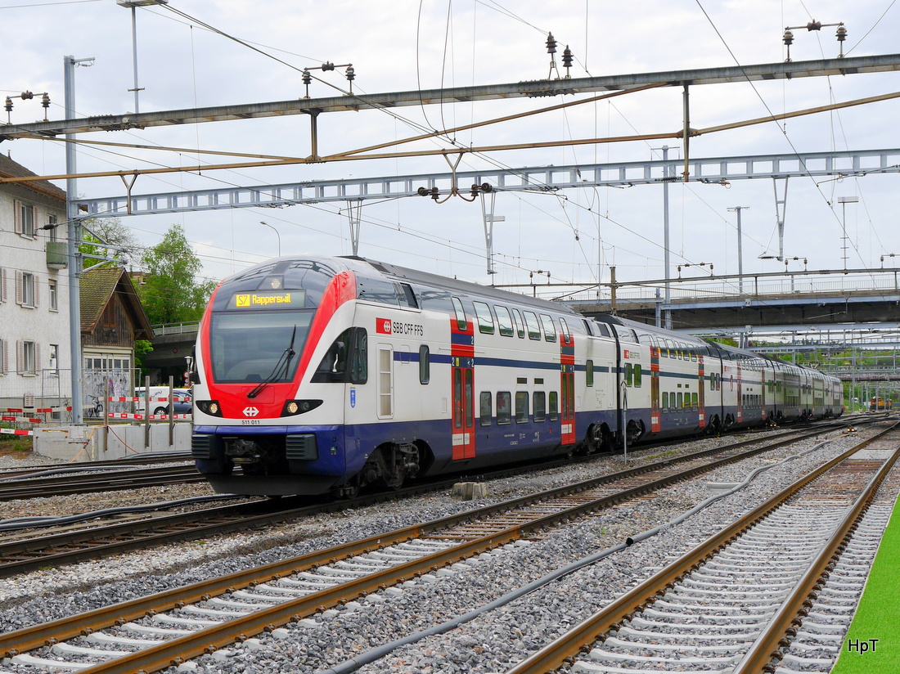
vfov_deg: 31.5
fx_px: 1195
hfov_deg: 41.3
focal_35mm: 46
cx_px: 450
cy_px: 337
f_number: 6.3
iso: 160
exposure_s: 1/250
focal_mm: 23
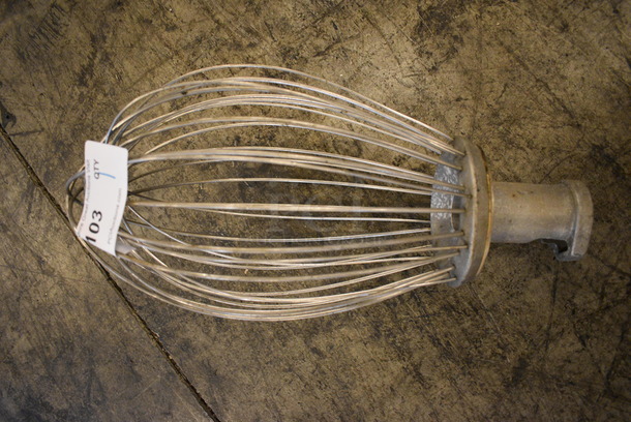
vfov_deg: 48.0
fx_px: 474
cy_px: 211
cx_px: 316
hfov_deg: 67.3
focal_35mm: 27
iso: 3600
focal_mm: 18
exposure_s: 1/125
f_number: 3.5
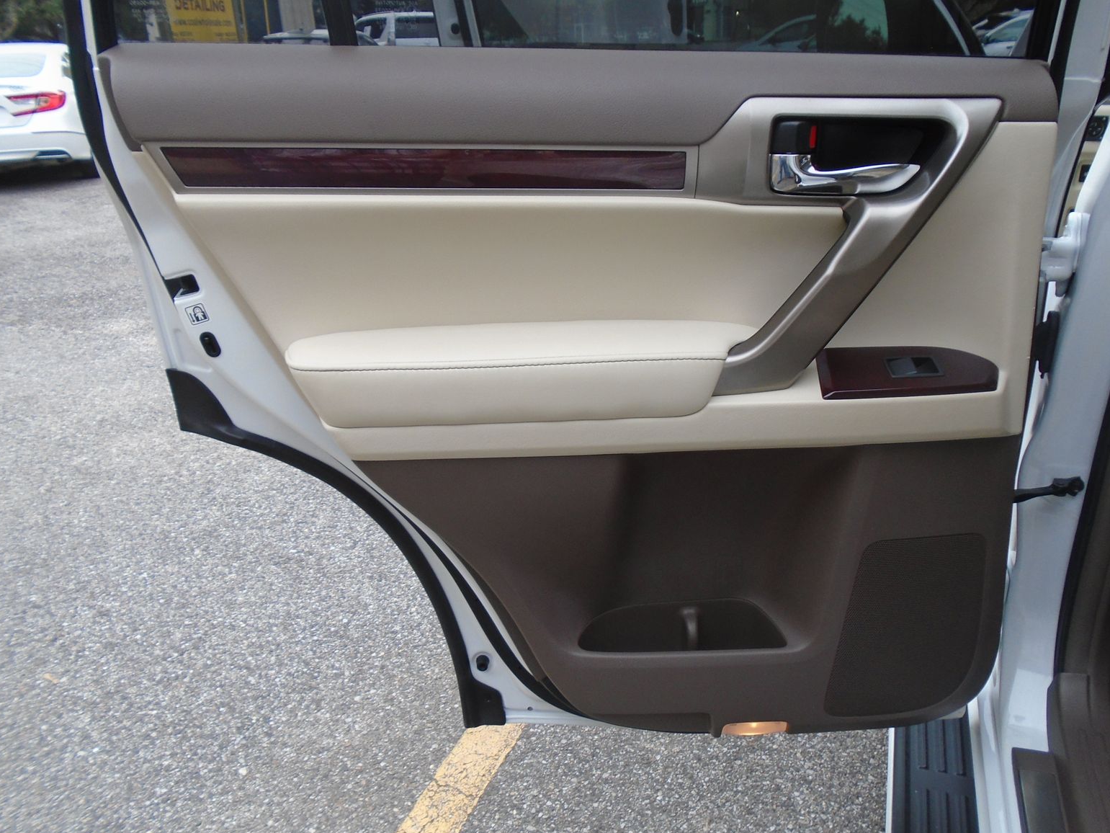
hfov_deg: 65.3
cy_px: 420
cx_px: 570
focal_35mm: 27
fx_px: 866
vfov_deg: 51.4
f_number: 3.2
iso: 100
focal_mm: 4.6
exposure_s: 1/50
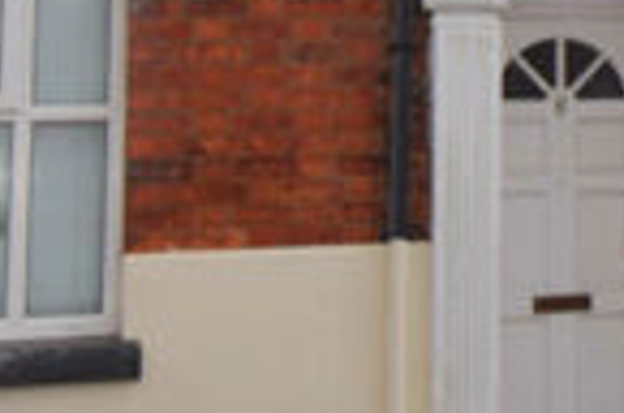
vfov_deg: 10.8
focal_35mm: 123
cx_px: 1024
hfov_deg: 15.0
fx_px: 2135
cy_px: -127
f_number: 8
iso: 100
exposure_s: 1/200
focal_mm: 17
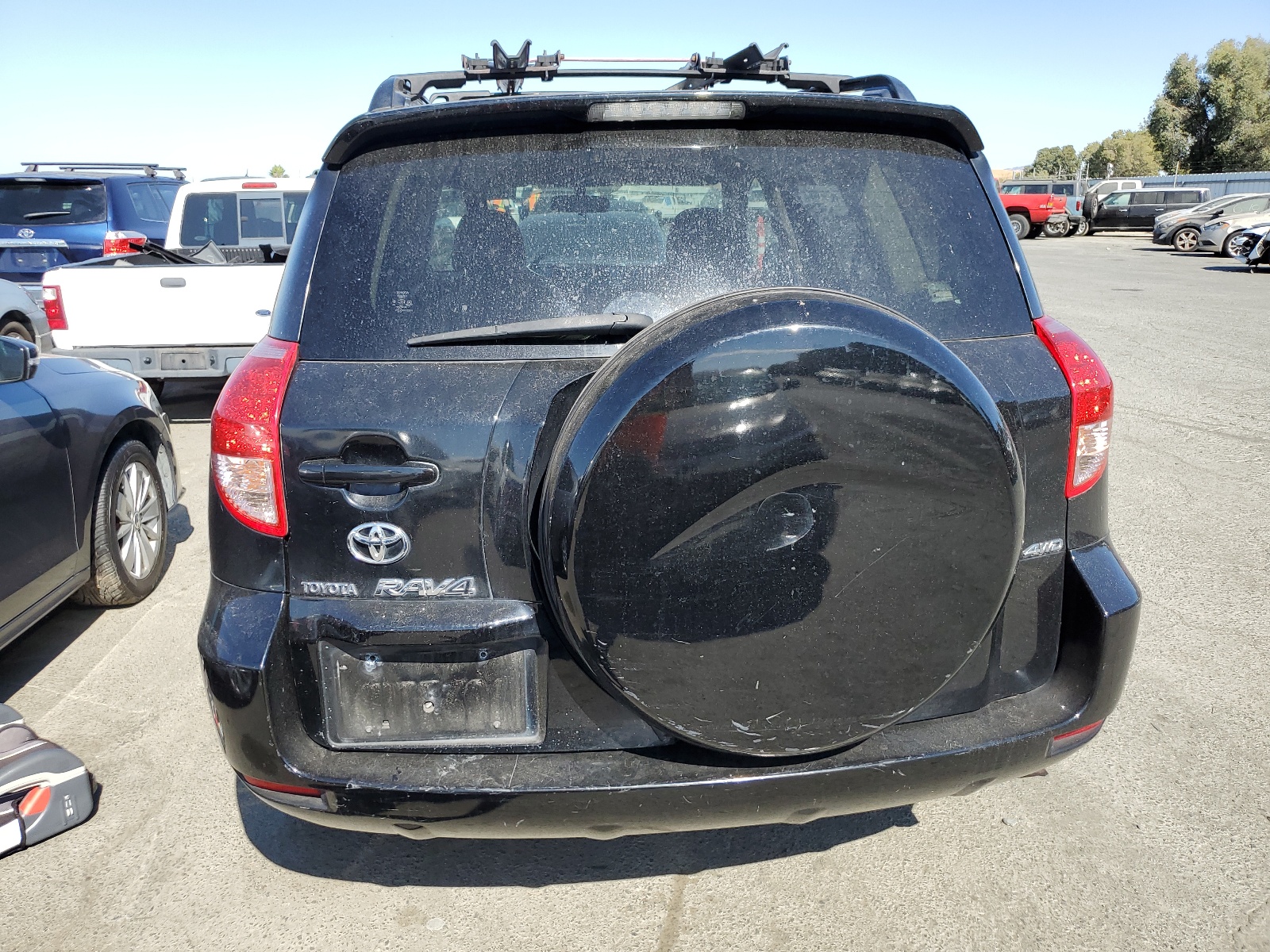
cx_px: 635
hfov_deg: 67.3
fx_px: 954
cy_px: 476
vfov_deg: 53.1
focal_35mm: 26
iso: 50
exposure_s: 1/1429
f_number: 1.5
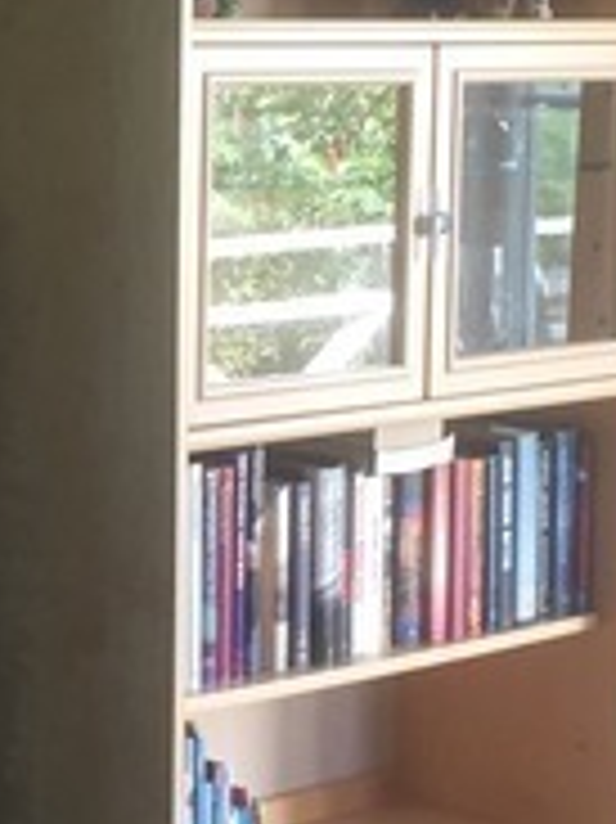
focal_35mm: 122
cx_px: -117
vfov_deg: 16.2
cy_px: 396
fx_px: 2898
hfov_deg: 11.9
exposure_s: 1/30
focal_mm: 4.15
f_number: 2.2
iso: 40
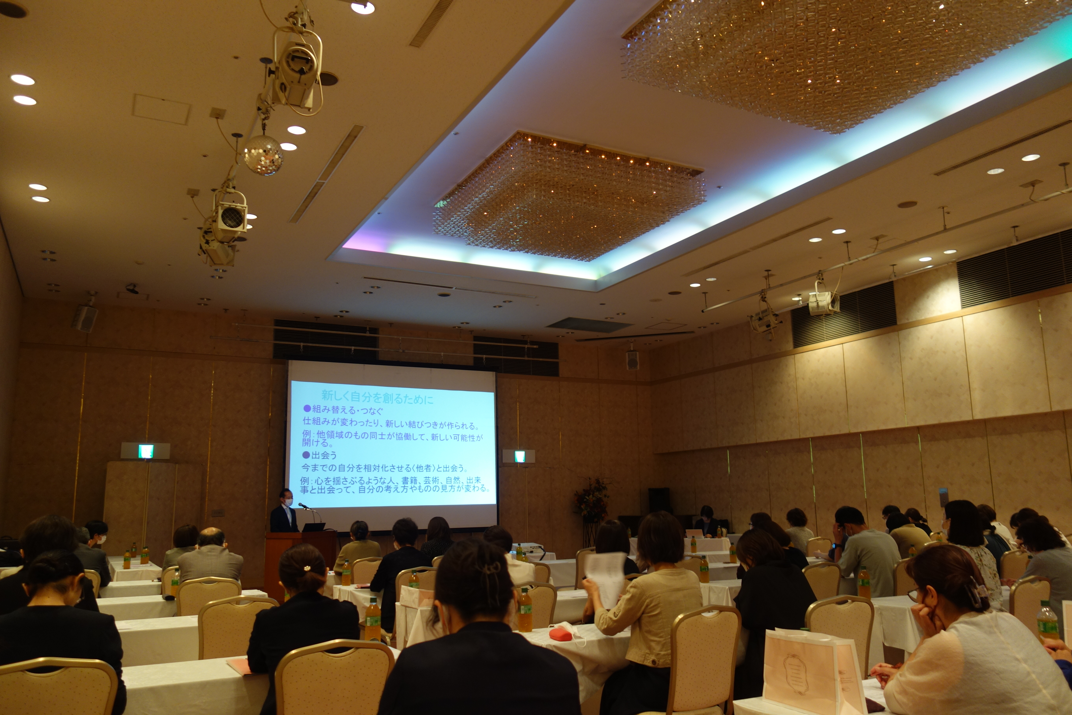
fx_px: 834
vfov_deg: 46.4
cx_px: 536
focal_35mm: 28
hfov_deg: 65.5
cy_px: 358
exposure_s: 1/30
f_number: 1.8
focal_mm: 10.4
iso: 160
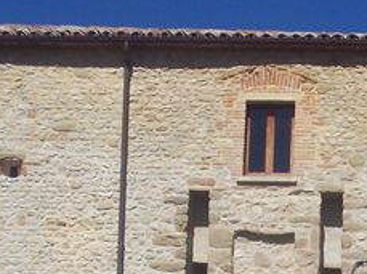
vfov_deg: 10.8
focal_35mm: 133
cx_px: 370
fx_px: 1408
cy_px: 387
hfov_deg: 14.6
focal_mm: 8
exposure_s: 1/1000
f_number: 4.8
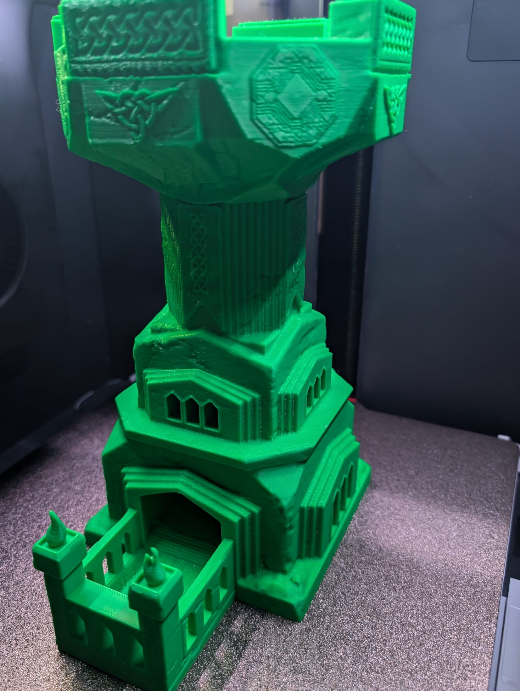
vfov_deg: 63.3
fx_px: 559
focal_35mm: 28
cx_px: 240
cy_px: 369
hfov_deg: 49.8
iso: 168
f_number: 1.68
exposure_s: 1/23.8
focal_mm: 6.9
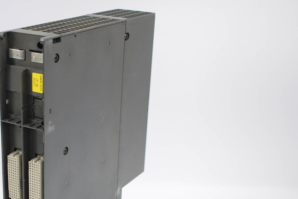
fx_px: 539
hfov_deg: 30.4
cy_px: 167
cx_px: 76
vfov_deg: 20.7
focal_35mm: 65
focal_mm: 24
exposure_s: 1/45
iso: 100
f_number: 4
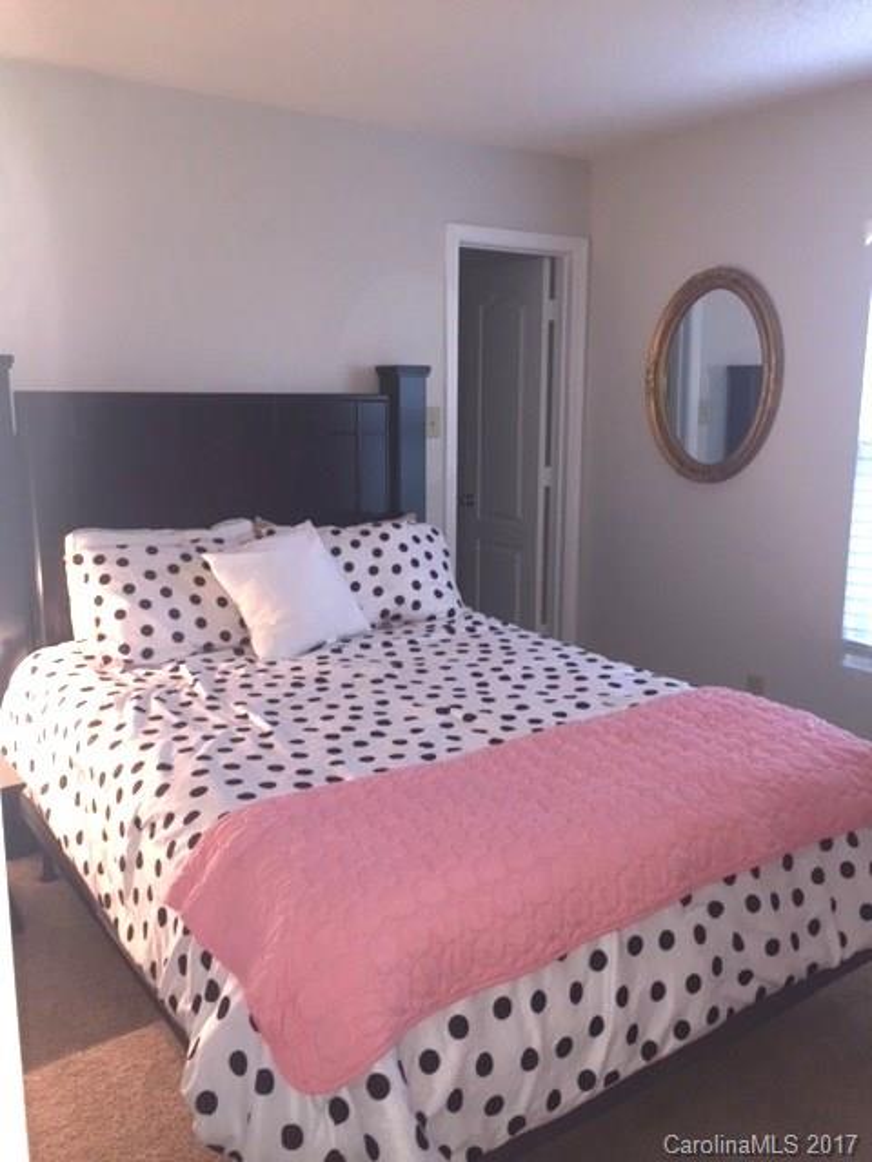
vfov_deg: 61.7
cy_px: 581
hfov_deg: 48.2
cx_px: 436
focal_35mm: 29
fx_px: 974
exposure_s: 1/20
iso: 80
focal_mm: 4.15
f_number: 2.2
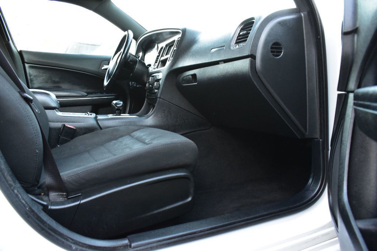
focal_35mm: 27
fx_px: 283
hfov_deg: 67.4
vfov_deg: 47.9
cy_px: 126
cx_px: 188
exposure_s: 1/15
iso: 1250
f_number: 6.3
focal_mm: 18
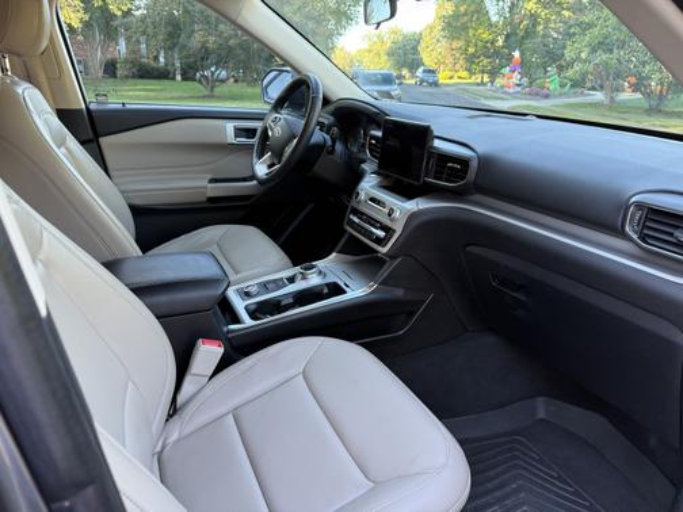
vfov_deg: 56.8
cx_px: 342
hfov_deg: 71.6
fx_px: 474
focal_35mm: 24
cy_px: 256
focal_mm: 6.76
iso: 200
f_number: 1.78
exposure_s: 1/121
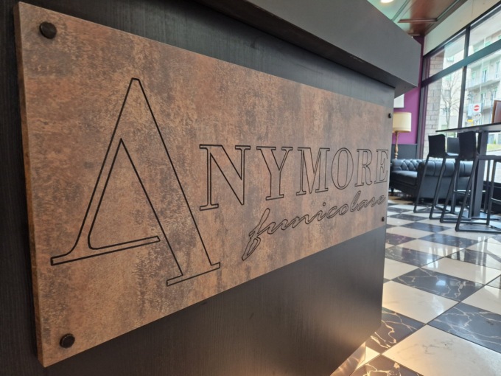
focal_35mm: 23
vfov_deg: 58.9
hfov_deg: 73.9
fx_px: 333
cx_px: 250
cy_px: 188
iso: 160
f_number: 1.8
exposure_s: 1/100
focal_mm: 5.4
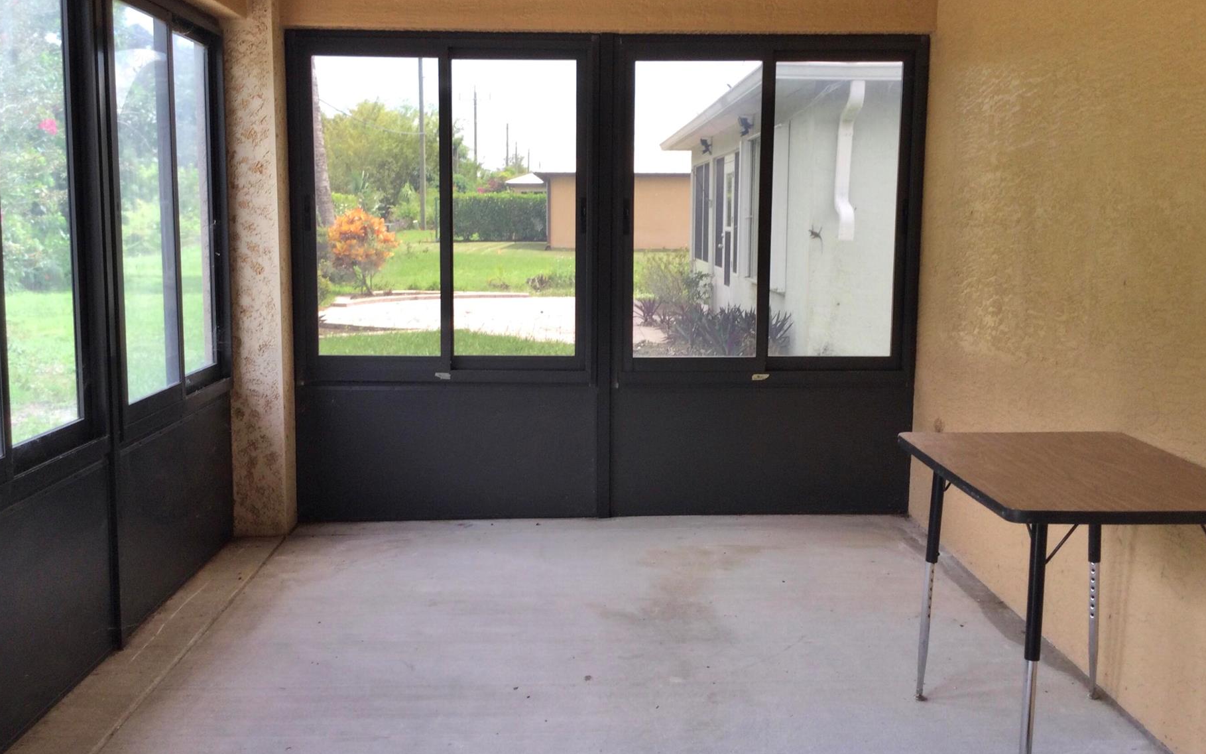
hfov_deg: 52.7
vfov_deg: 34.4
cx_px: 575
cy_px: 336
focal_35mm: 37
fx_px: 1216
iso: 25
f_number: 2.4
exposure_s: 1/60
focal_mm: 3.3
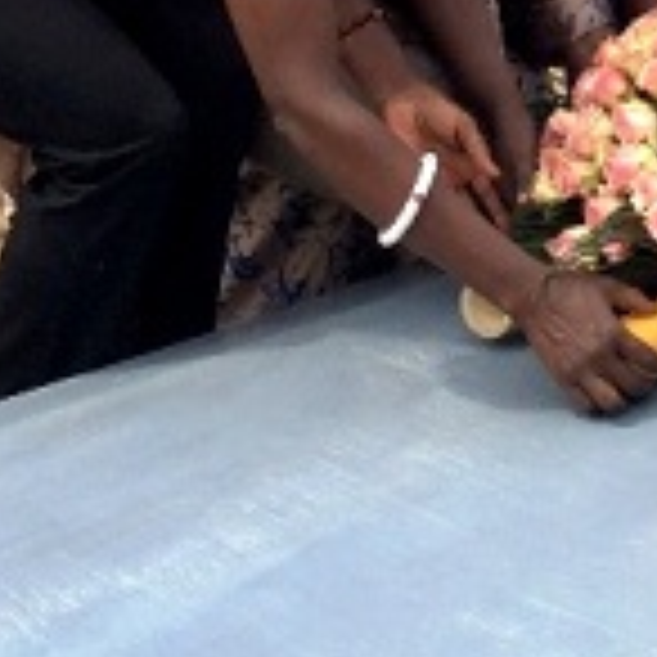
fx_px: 2899
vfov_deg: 12.2
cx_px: 994
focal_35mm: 135
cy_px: -382
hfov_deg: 12.3
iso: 32
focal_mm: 3.3
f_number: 2.4
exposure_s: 1/829
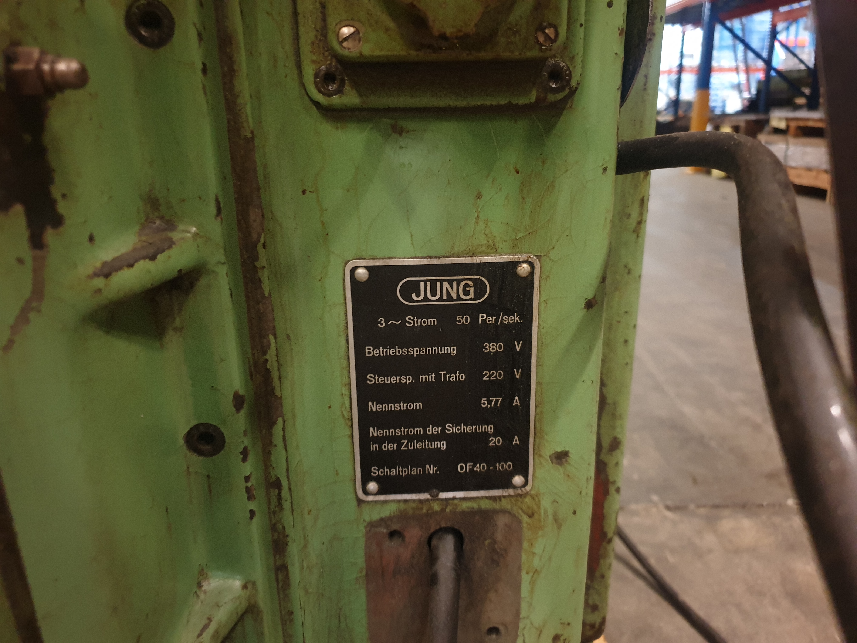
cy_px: 322
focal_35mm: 26
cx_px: 428
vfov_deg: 53.1
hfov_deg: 67.3
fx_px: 644
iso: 320
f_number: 1.5
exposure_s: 1/10
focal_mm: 4.3
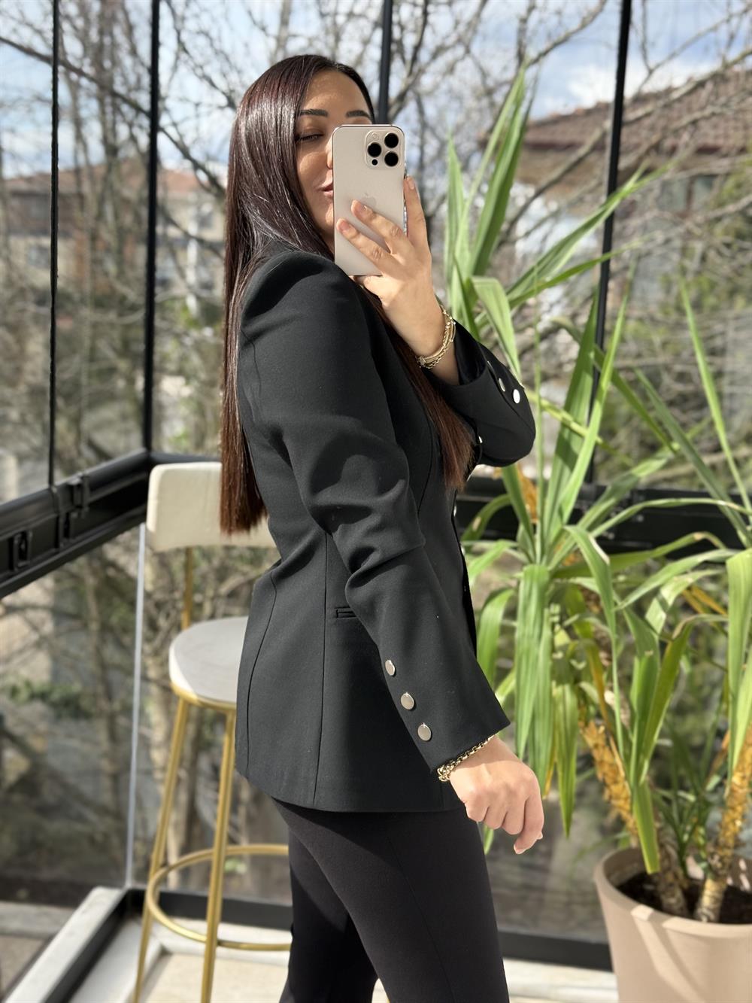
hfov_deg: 30.3
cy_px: 502
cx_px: 376
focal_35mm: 48
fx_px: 1390
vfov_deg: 39.7
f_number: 1.78
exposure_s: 1/962
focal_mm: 6.76
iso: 80
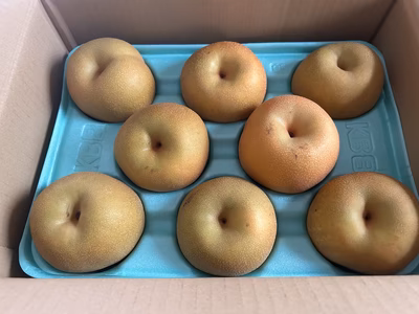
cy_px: 157
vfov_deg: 53.1
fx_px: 315
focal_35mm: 26
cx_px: 210
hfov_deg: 67.3
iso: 500
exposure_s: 1/42
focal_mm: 5.7
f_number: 1.5
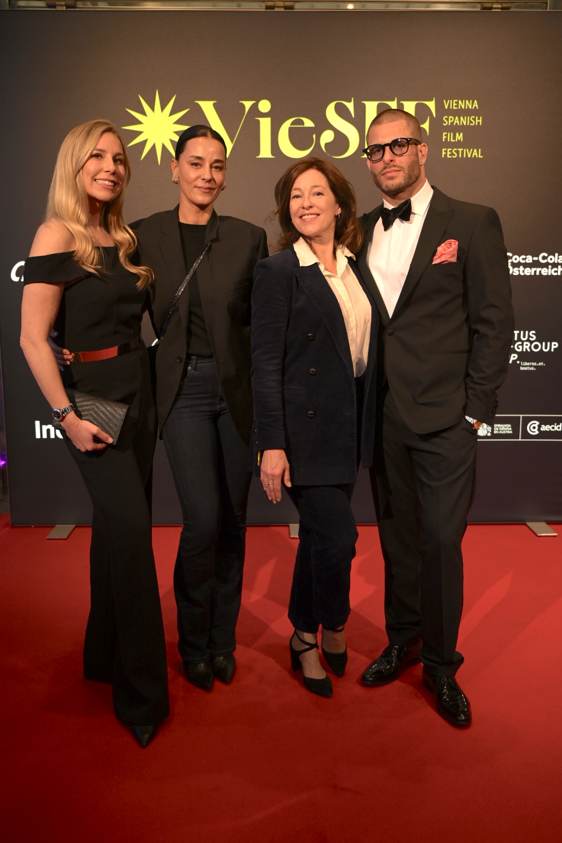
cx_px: 281
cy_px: 422
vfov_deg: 53.1
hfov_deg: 36.9
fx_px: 843
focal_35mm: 36
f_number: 4
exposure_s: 1/200
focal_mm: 36
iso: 320
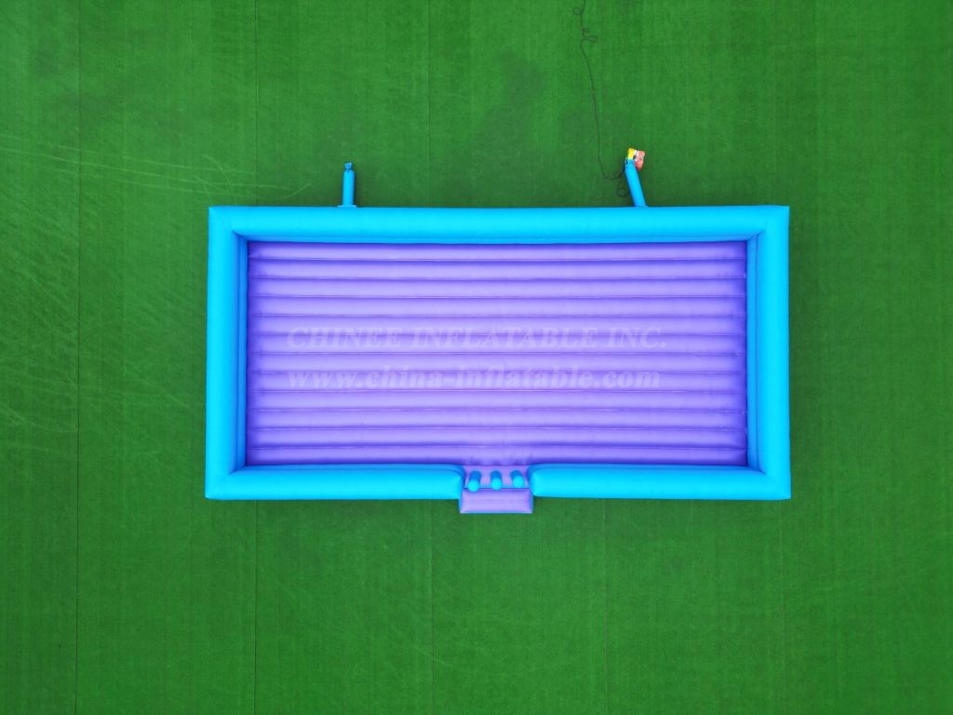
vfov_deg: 56.8
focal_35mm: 24
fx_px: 661
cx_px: 476
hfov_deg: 71.6
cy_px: 358
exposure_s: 1/500
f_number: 1.7
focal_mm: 6.72
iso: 110
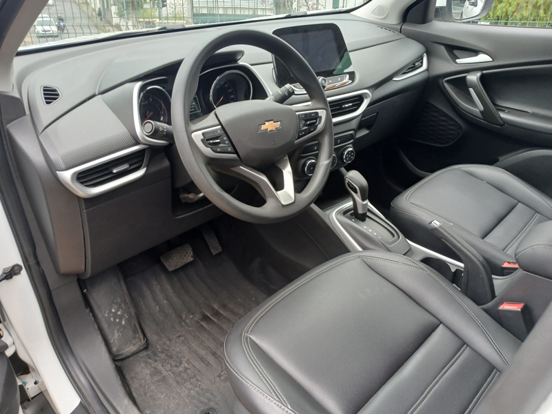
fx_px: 415
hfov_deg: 67.3
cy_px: 207
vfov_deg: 53.1
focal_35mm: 26
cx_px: 276
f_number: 1.8
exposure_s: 1/60
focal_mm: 3.98
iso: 32
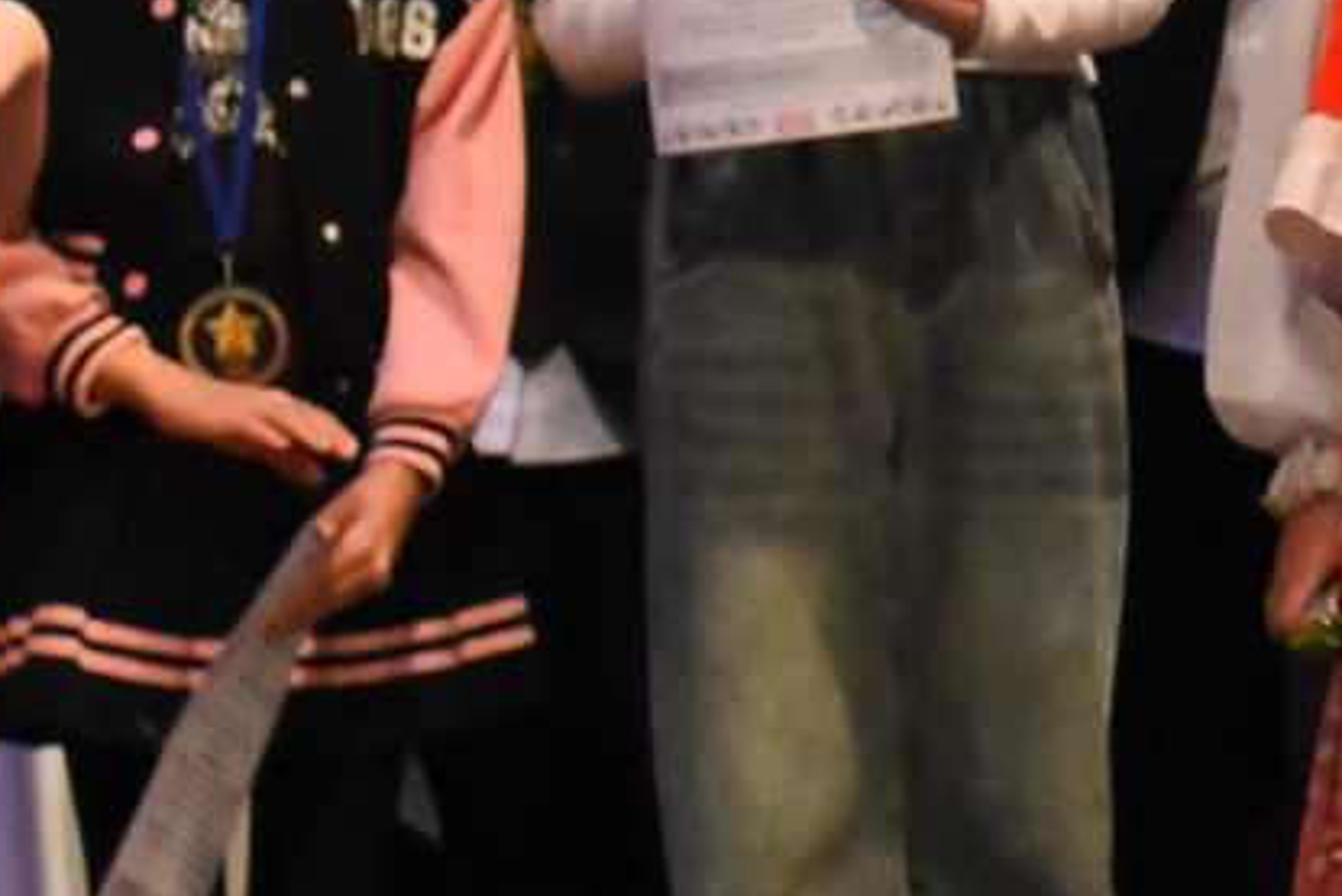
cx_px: 2800
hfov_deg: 8.9
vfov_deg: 6.3
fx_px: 8054
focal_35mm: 216
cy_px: -312
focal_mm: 35
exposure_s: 1/250
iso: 5000
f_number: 6.3
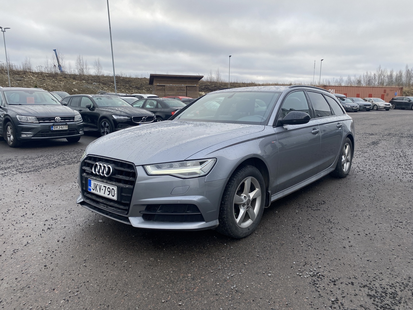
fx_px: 310
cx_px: 206
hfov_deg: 67.3
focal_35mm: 26
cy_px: 155
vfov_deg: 53.1
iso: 32
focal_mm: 4.25
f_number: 1.8
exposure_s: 1/510
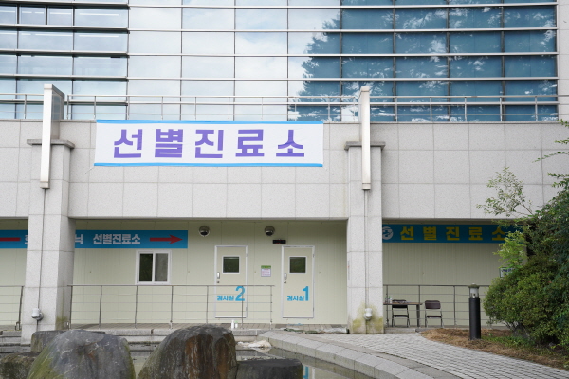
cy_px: 190
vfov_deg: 30.5
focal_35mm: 44
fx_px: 695
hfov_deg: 44.5
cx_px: 284
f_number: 5.6
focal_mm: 44
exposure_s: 1/160
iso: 200
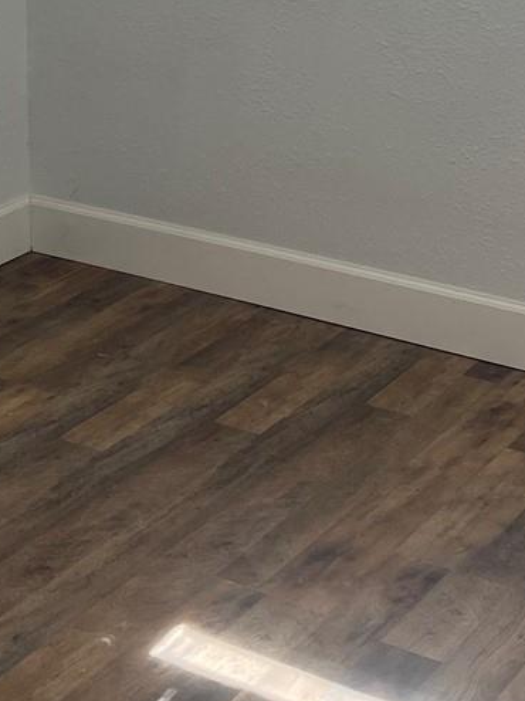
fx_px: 1639
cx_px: 228
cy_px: -92
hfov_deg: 18.2
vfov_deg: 22.6
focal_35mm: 81
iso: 80
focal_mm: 5.1
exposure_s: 1/121
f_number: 1.6
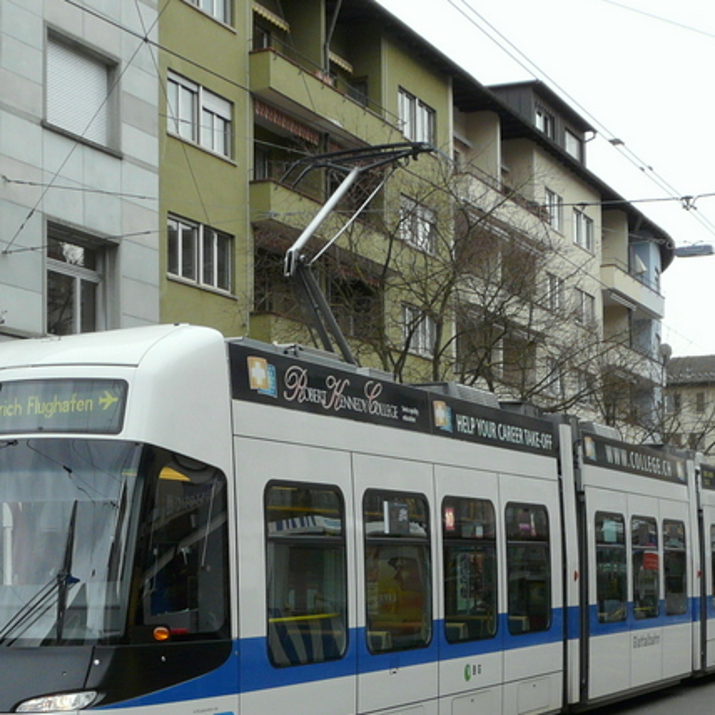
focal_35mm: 62
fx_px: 1449
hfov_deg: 27.7
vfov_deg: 27.4
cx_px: 286
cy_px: 530
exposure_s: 1/125
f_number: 4
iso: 100
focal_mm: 4.9
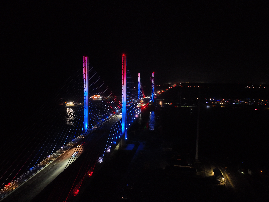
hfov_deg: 71.6
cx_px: 134
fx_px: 186
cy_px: 101
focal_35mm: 24
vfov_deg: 56.8
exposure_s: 1/5
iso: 1110
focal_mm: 12.29
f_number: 2.8
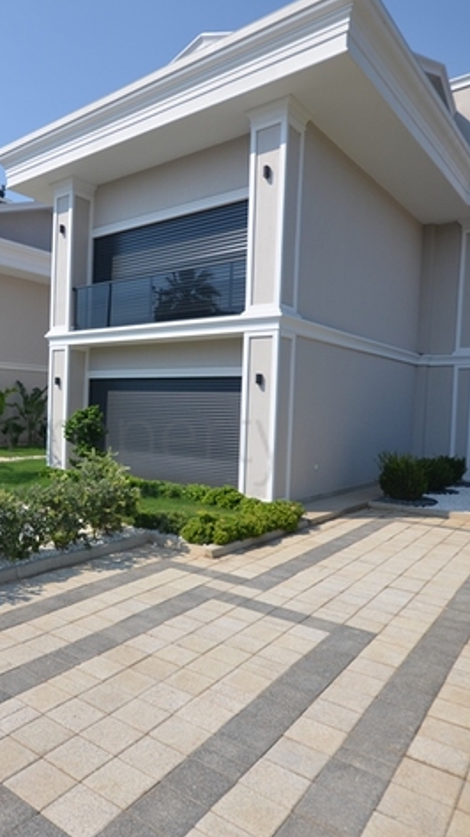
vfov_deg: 76.3
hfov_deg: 44.6
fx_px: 533
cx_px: 77
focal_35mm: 24
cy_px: 420
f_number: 9
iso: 100
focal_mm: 10
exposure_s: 1/320
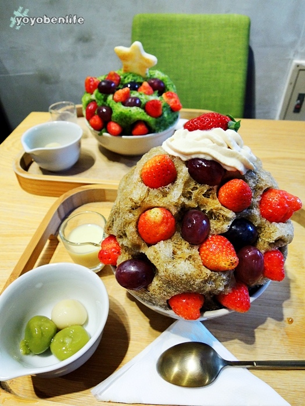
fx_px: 282
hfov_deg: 56.8
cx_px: 152
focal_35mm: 24
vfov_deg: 71.6
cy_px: 203
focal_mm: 4.3
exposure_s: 1/25
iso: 400
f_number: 2.8
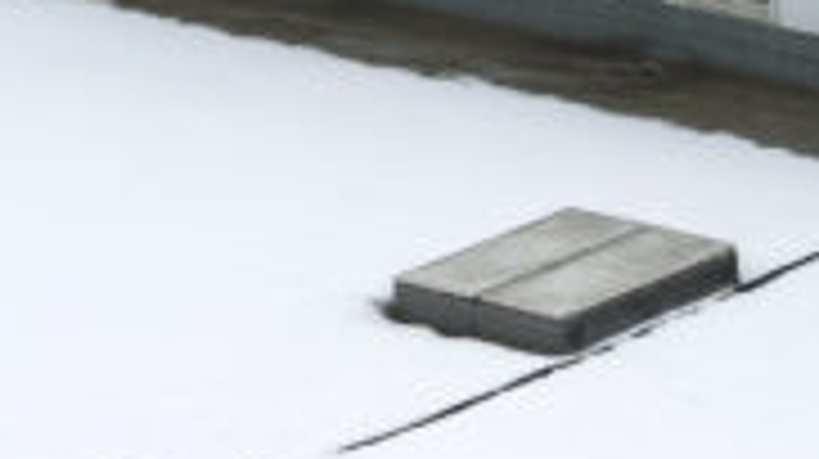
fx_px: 10176
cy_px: 670
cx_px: 648
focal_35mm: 469
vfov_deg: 2.6
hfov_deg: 4.6
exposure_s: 1/80
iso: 400
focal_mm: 125
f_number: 8
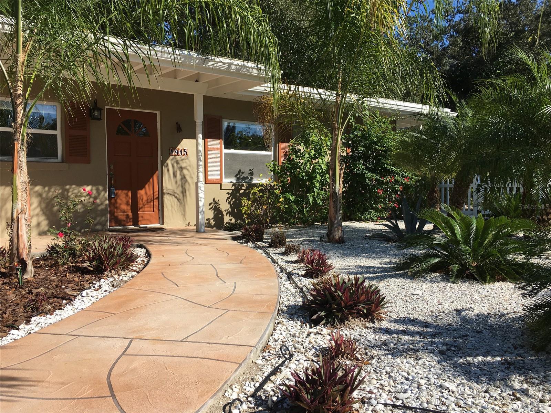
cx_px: 276
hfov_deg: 61.7
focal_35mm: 29
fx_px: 462
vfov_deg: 48.2
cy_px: 206
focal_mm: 4.15
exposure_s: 1/1637
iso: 25
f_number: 2.2
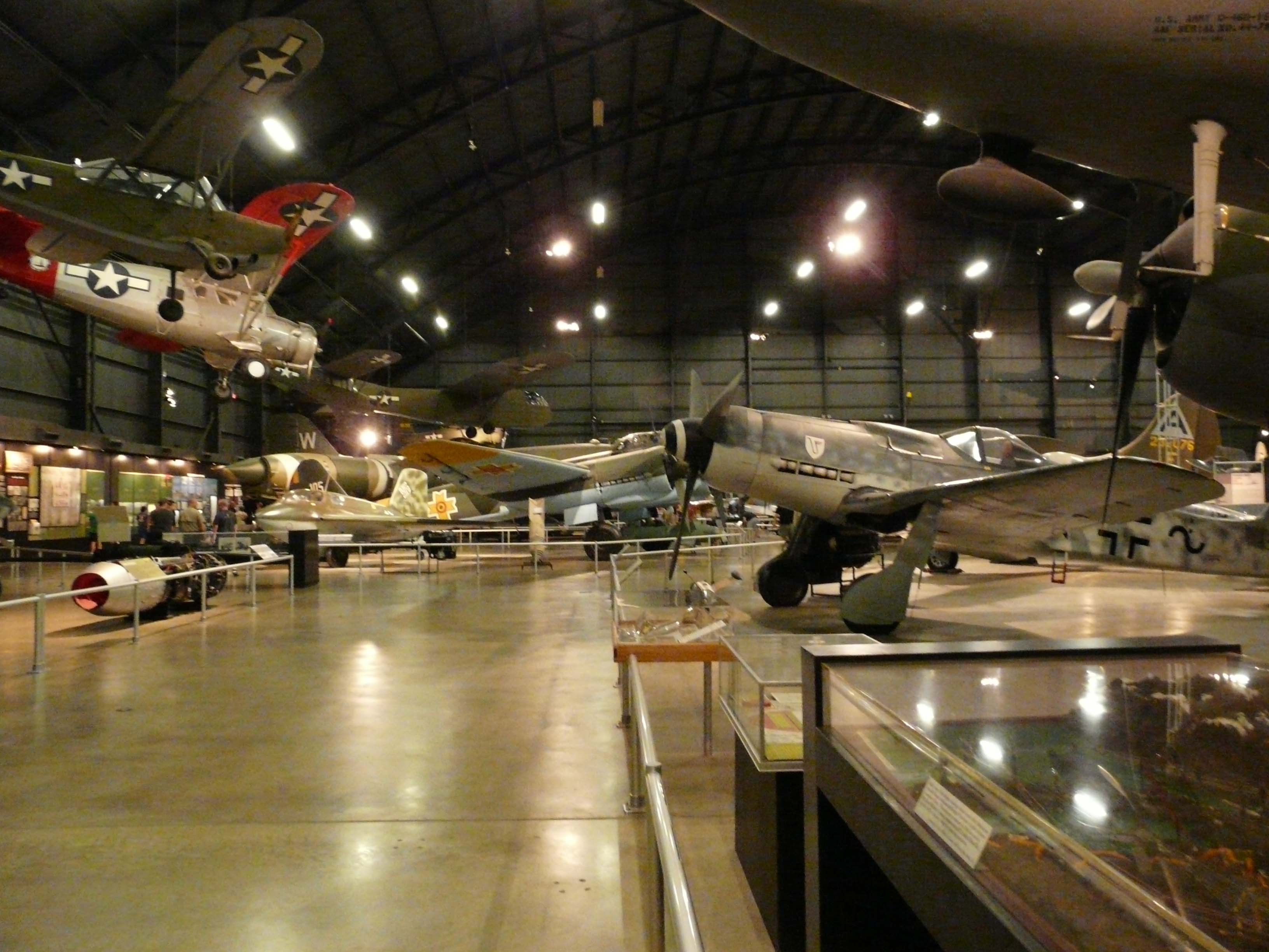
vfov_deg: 49.7
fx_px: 1026
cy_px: 476
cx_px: 634
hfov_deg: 63.4
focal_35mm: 28
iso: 800
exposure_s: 1/13
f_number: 2.8
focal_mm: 4.6
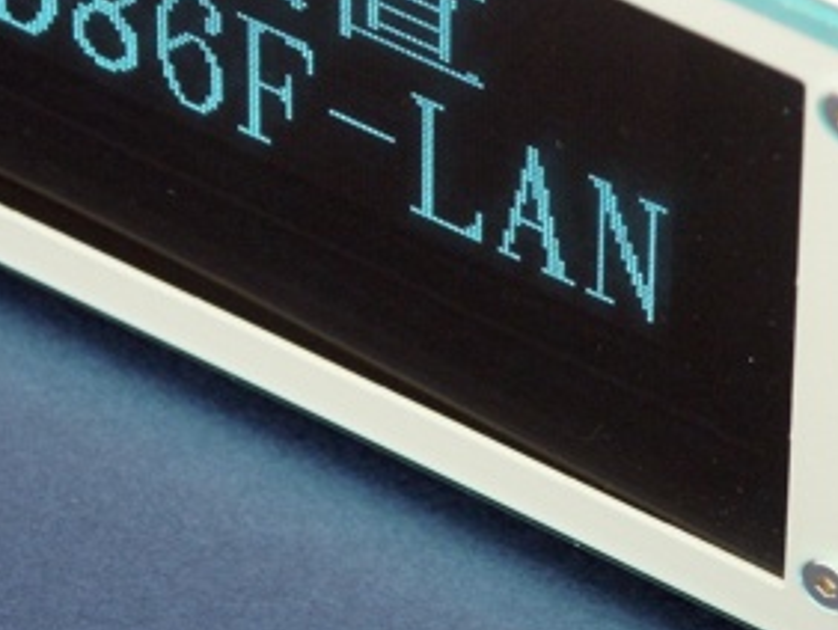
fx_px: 9183
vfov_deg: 3.9
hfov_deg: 5.2
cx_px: 594
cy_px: 187
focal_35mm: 379
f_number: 3.5
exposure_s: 1/20
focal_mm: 42.4
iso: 200
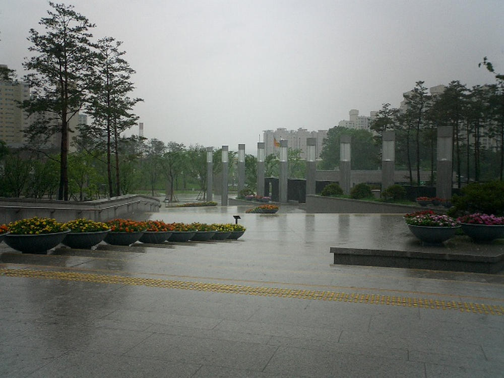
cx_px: 252
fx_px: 539
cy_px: 189
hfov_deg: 50.1
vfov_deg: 38.7
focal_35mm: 37
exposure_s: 1/160
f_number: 3.5
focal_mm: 5.6
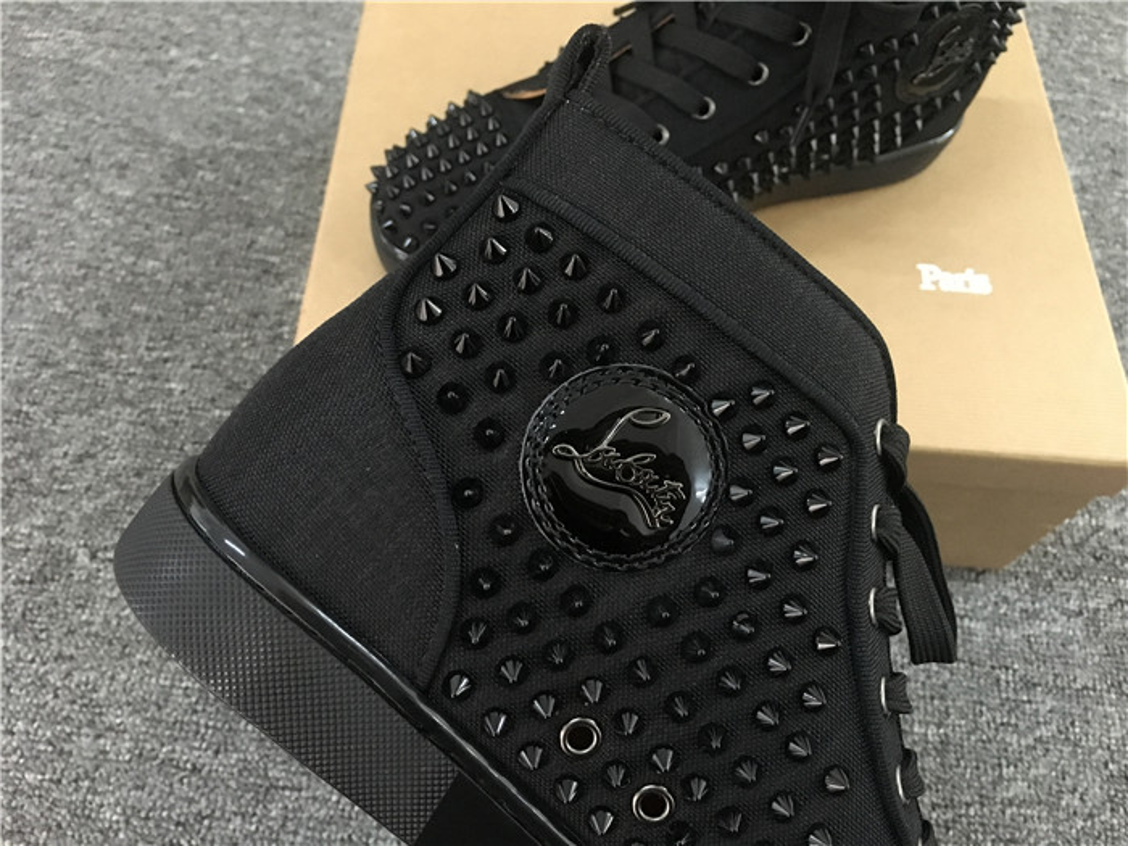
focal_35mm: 29
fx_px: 945
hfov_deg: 61.7
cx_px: 564
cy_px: 423
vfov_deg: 48.2
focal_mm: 4.15
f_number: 2.2
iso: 320
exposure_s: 1/17
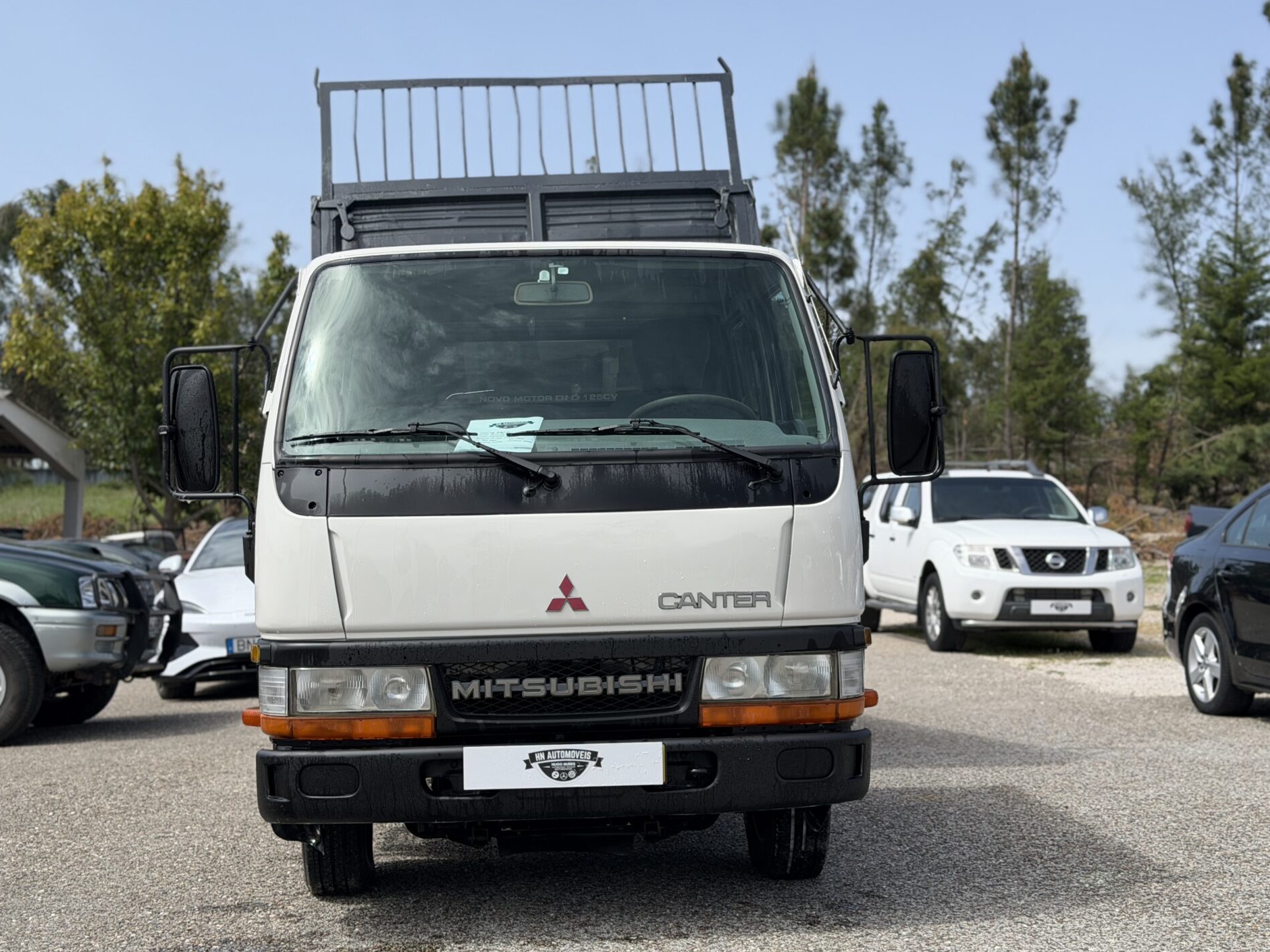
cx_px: 624
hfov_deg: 38.9
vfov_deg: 29.7
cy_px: 478
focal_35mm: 49
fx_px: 1798
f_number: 1.78
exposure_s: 1/3704
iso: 64
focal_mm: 6.76
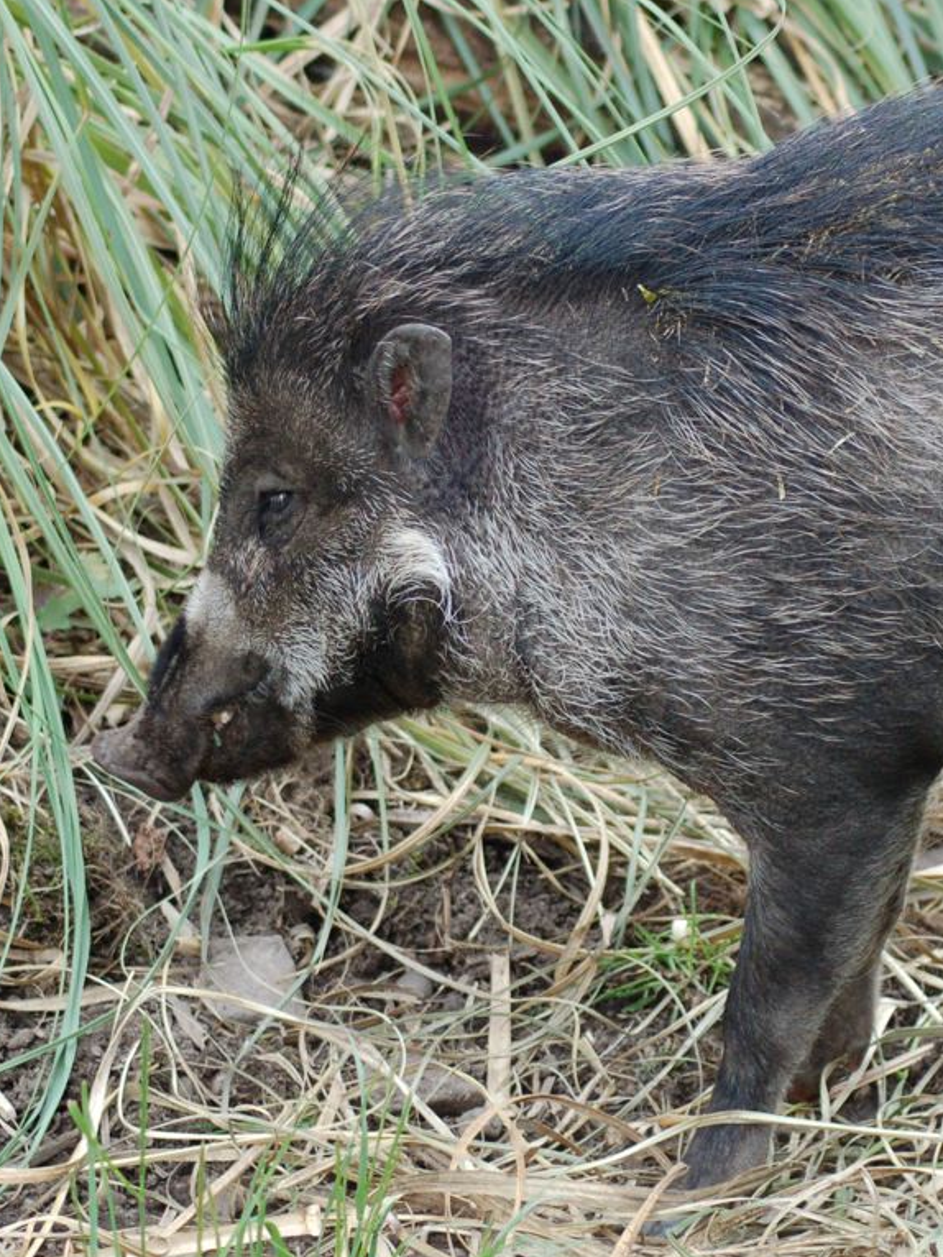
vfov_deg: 9.7
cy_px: 658
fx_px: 7437
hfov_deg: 7.2
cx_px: 765
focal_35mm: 205
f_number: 5.6
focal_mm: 85
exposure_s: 1/500
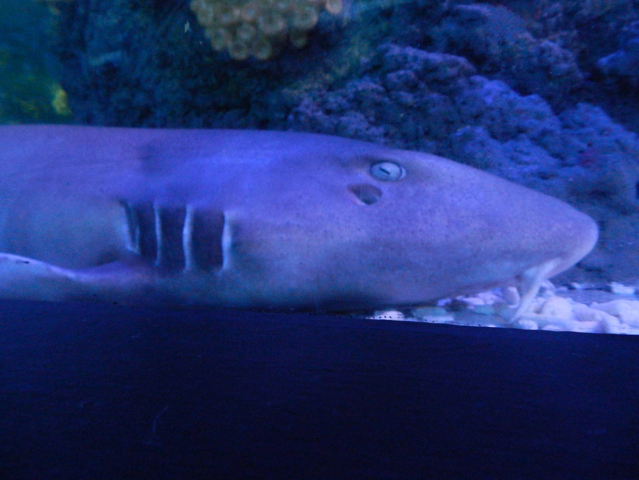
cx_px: 320
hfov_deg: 73.9
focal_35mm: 23
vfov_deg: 58.9
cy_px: 240
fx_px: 425
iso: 560
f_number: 3.4
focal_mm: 4
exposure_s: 1/8
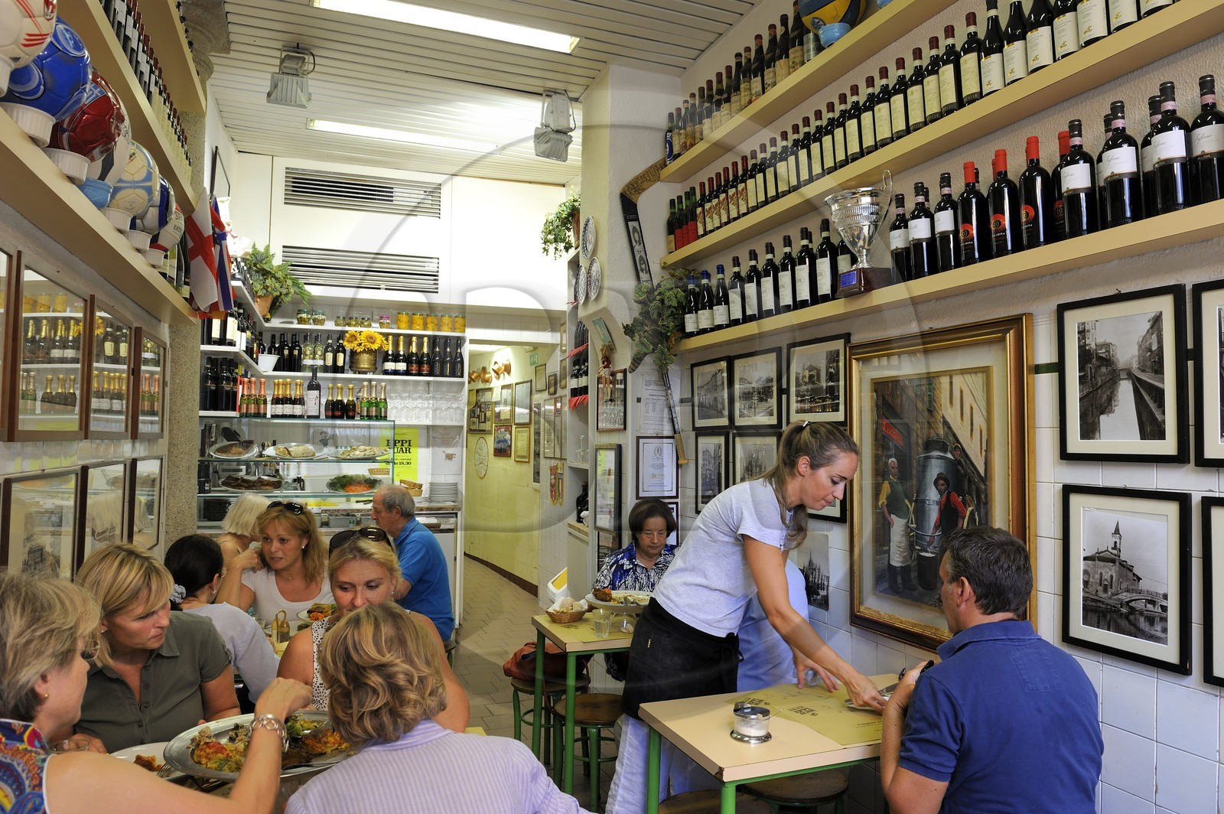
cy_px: 407
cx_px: 612
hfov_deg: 73.8
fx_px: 815
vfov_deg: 53.1
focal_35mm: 24
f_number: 6.3
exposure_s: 1/25
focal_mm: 24
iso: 800
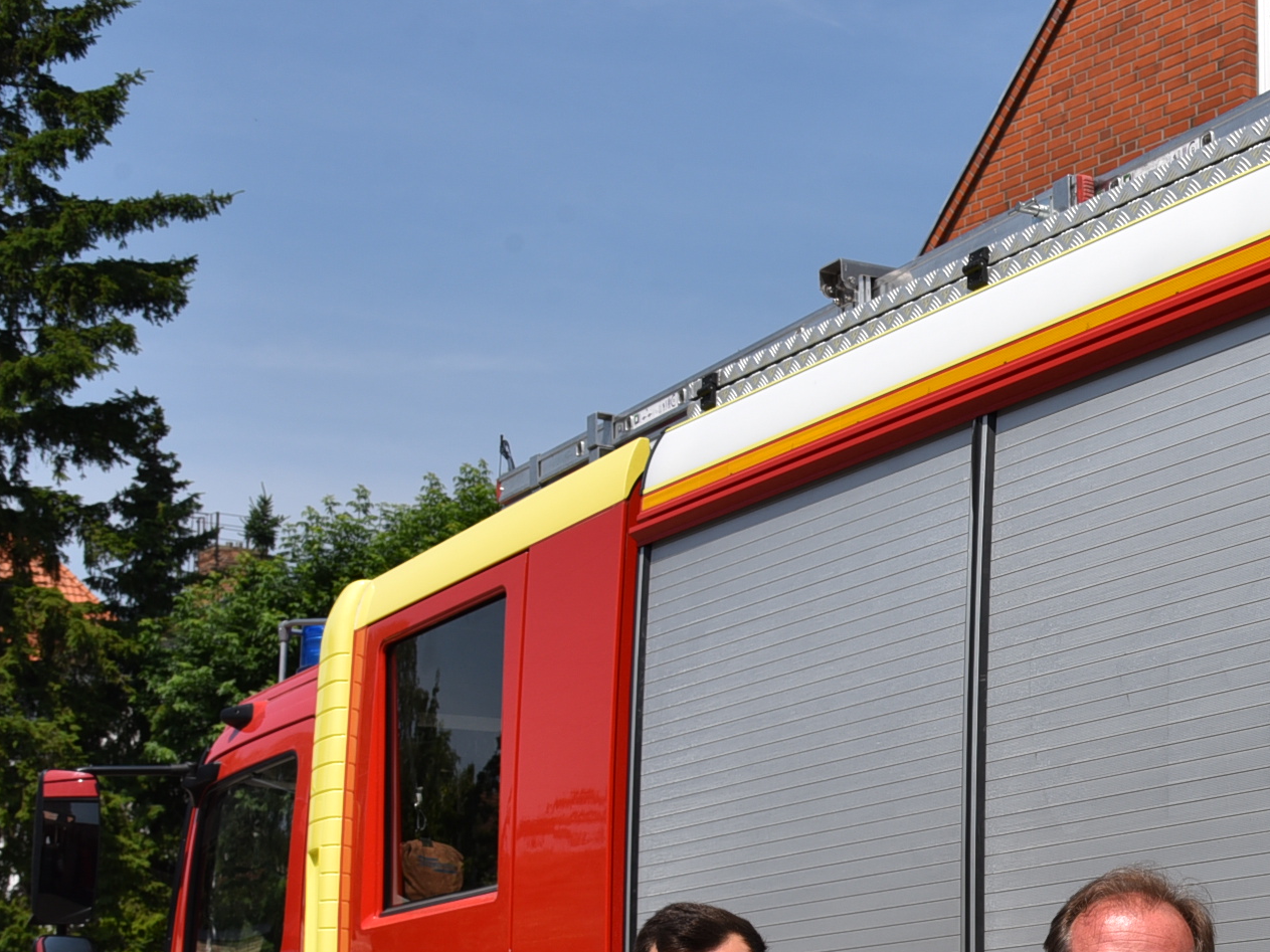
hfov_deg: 25.7
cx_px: 1329
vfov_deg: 20.3
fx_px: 2605
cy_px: 850
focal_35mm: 71
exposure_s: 1/400
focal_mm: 31
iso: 200
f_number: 10
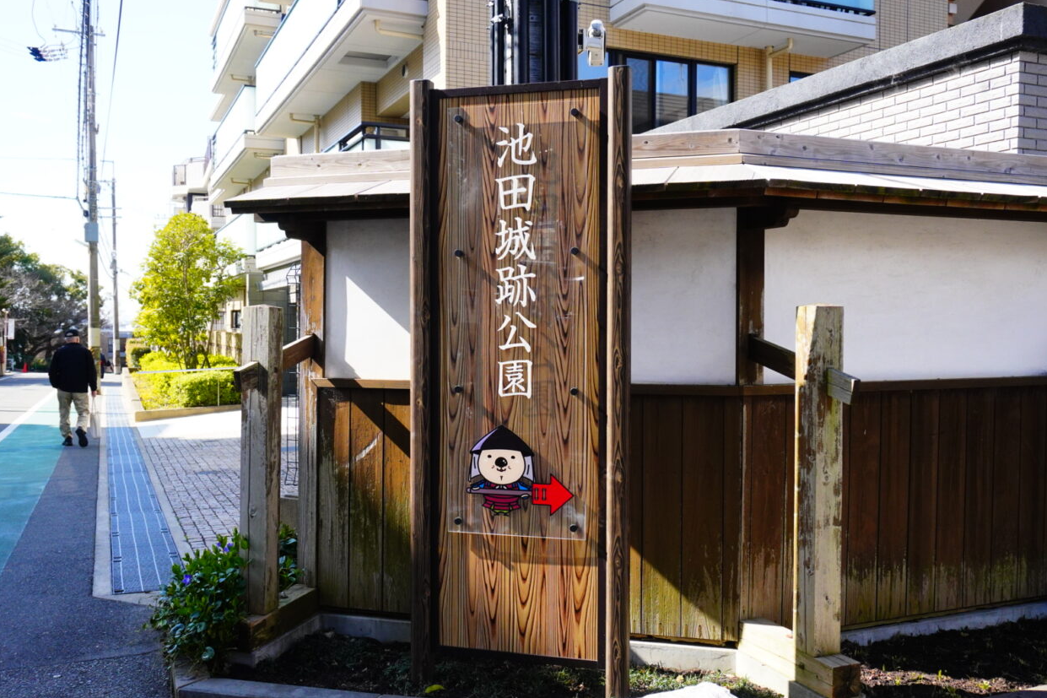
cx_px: 524
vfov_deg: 40.5
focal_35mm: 33
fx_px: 945
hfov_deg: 57.9
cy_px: 352
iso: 800
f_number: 5.6
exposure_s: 1/1000
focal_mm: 21
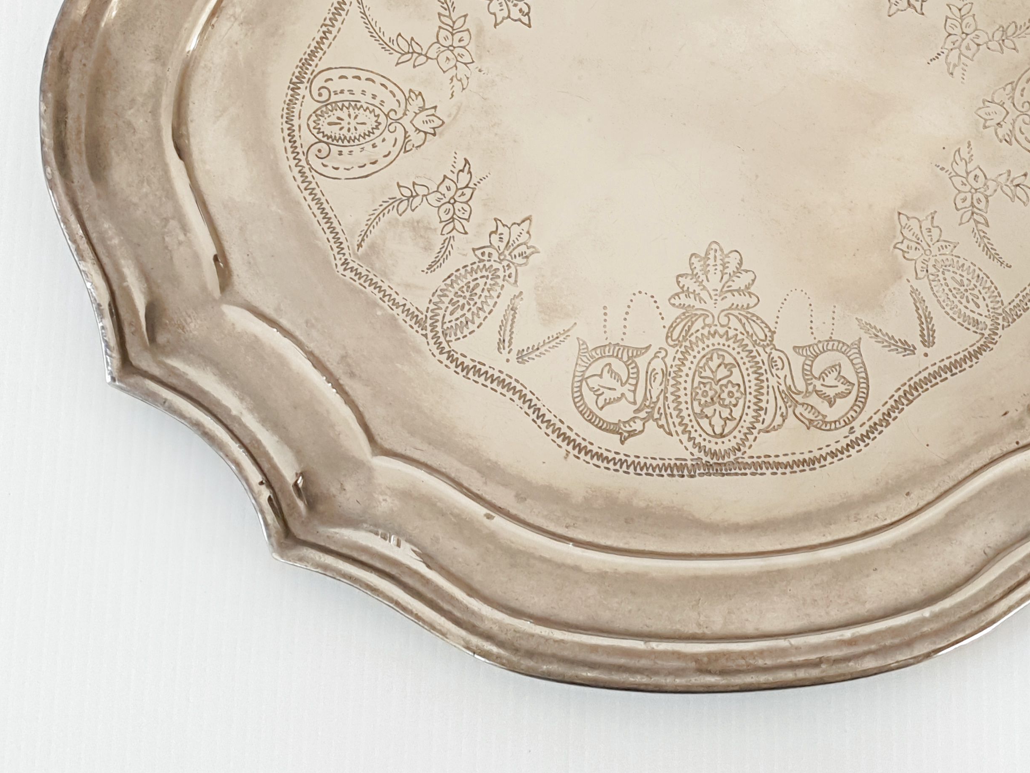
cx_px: 699
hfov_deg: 43.2
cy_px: 137
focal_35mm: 43
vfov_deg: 32.5
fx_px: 1279
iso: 100
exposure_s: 1/100
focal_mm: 4.3
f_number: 2.4
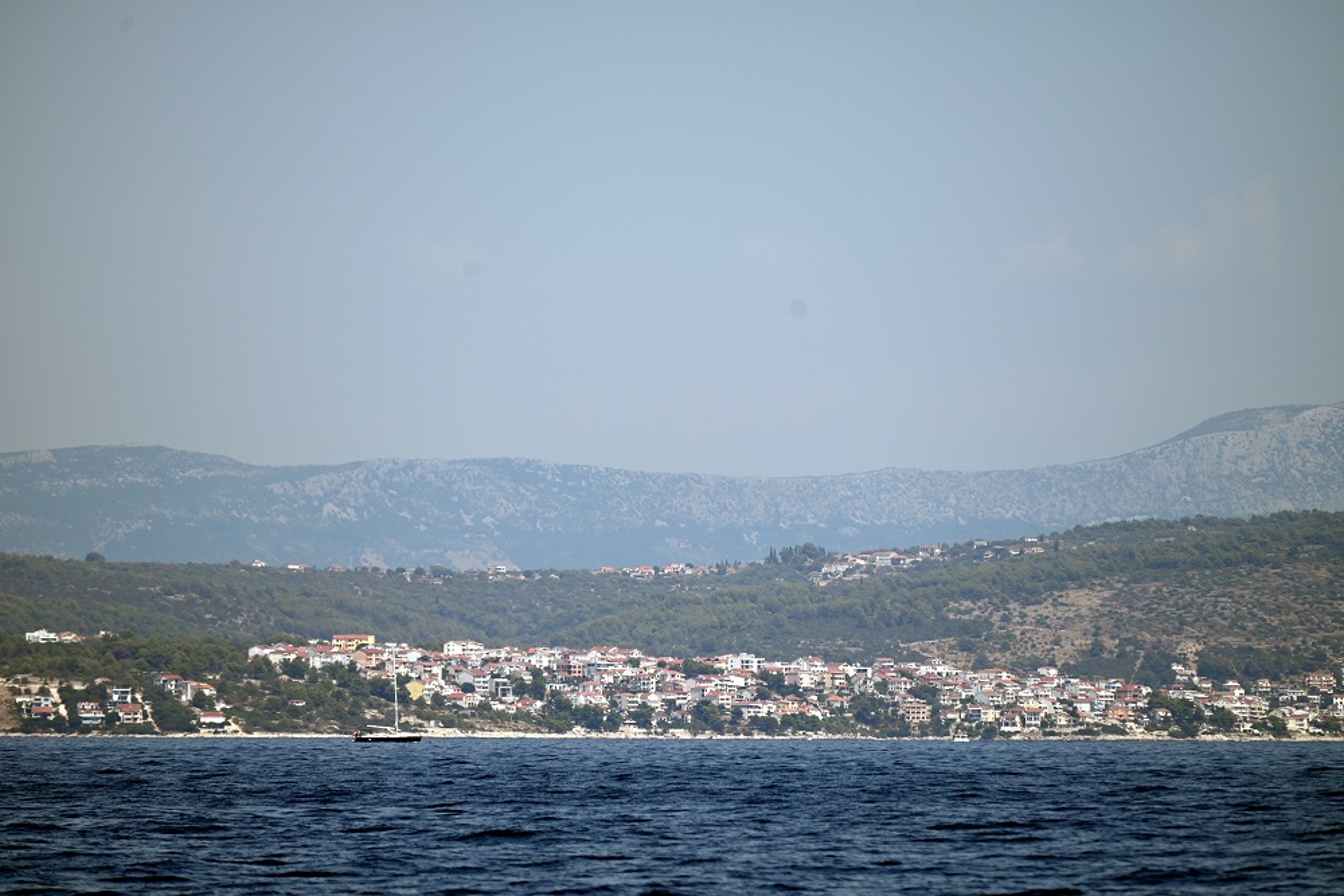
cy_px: 448
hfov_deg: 8.2
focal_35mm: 250
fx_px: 9334
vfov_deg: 5.5
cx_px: 672
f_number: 5.6
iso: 100
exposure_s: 1/1000
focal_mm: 250
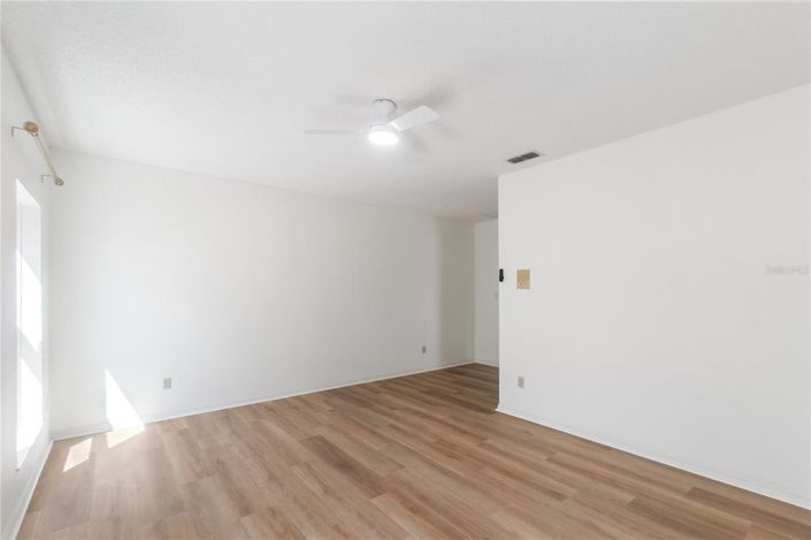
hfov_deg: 100.4
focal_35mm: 15
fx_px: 338
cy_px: 270
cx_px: 406
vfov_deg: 77.2
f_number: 8
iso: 400
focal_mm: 10
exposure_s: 1/15
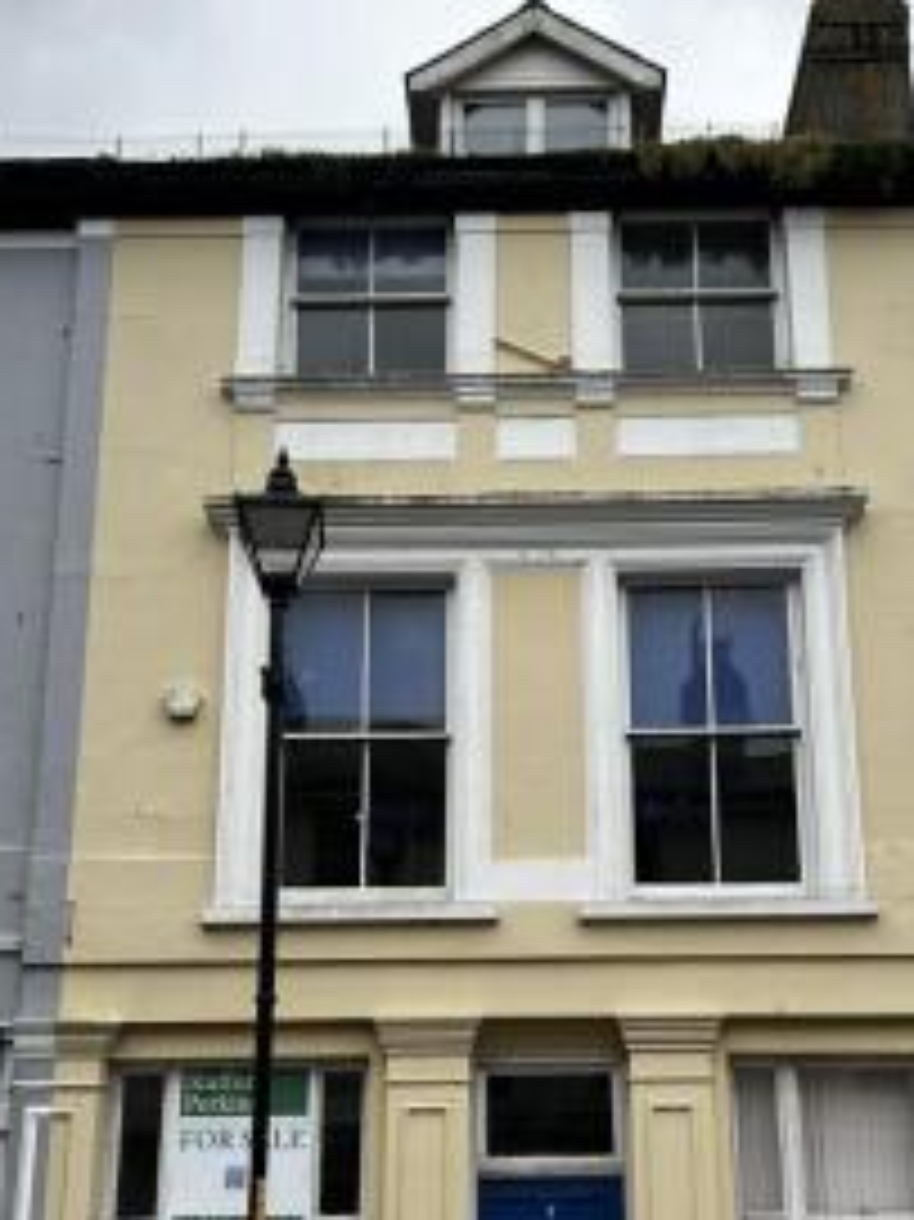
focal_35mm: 42
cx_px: 536
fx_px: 1480
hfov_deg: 34.2
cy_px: 840
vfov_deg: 44.0
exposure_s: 1/873
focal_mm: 5.7
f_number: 1.5
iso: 50
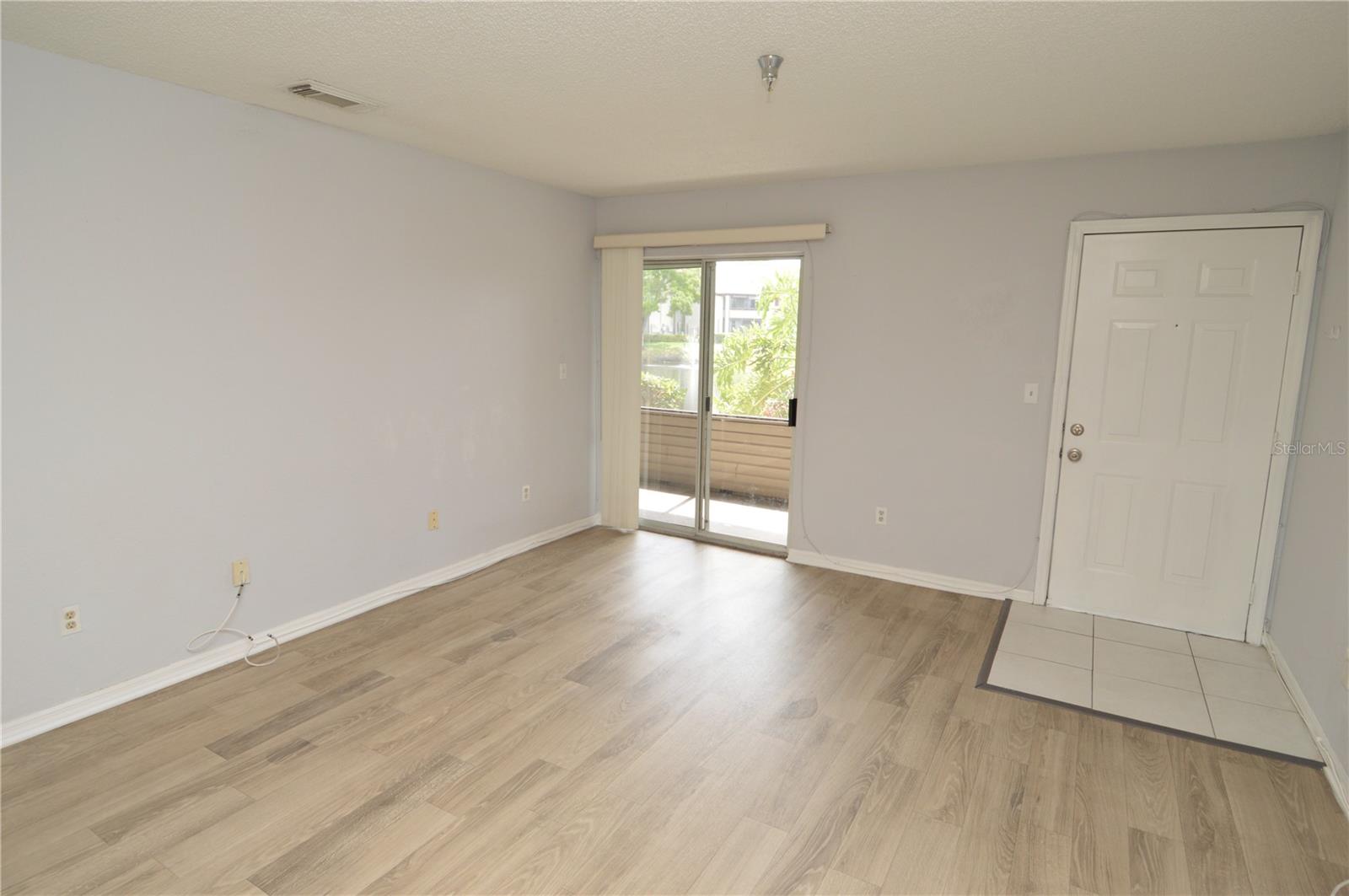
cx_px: 674
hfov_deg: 90.1
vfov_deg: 67.3
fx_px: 674
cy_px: 448
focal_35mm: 18
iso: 400
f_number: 5
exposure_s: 1/100
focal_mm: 12
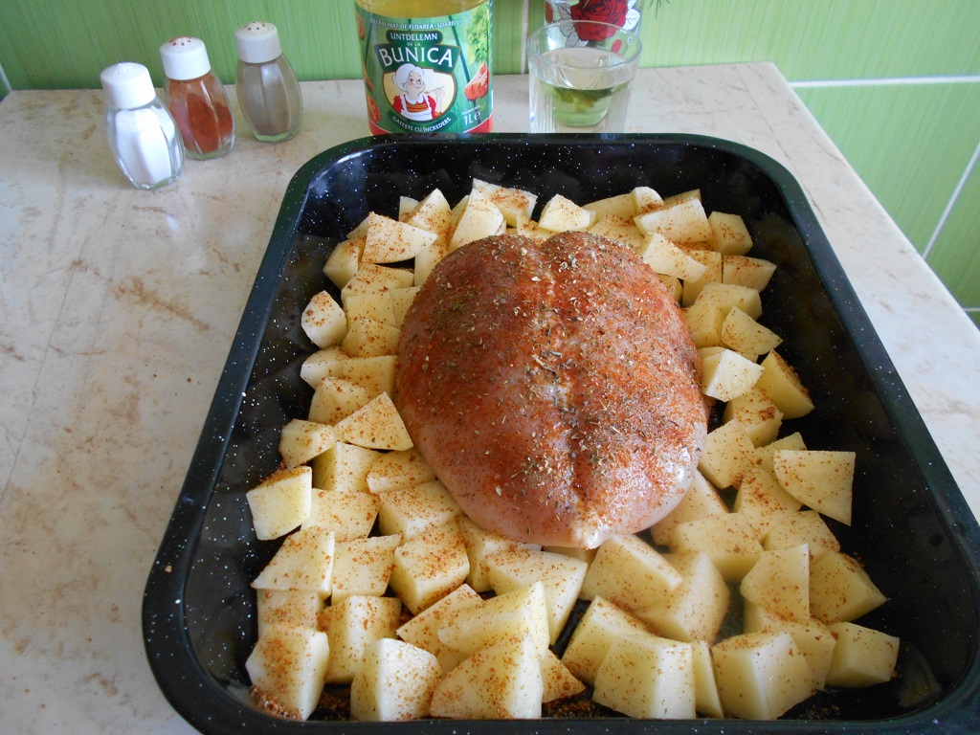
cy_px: 368
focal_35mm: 26
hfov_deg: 67.3
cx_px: 490
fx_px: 736
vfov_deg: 53.1
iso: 320
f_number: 3.2
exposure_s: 1/30
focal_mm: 4.6
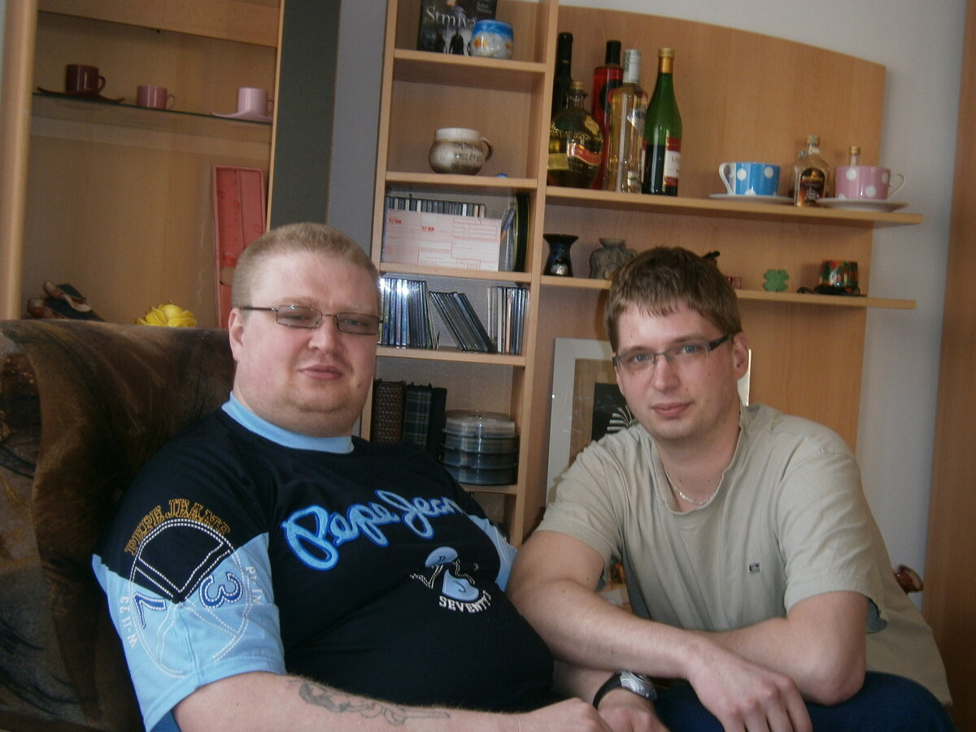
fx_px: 1325
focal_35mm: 47
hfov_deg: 40.4
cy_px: 366
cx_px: 488
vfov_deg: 30.9
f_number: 3.4
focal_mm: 8.3
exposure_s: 1/40
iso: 125
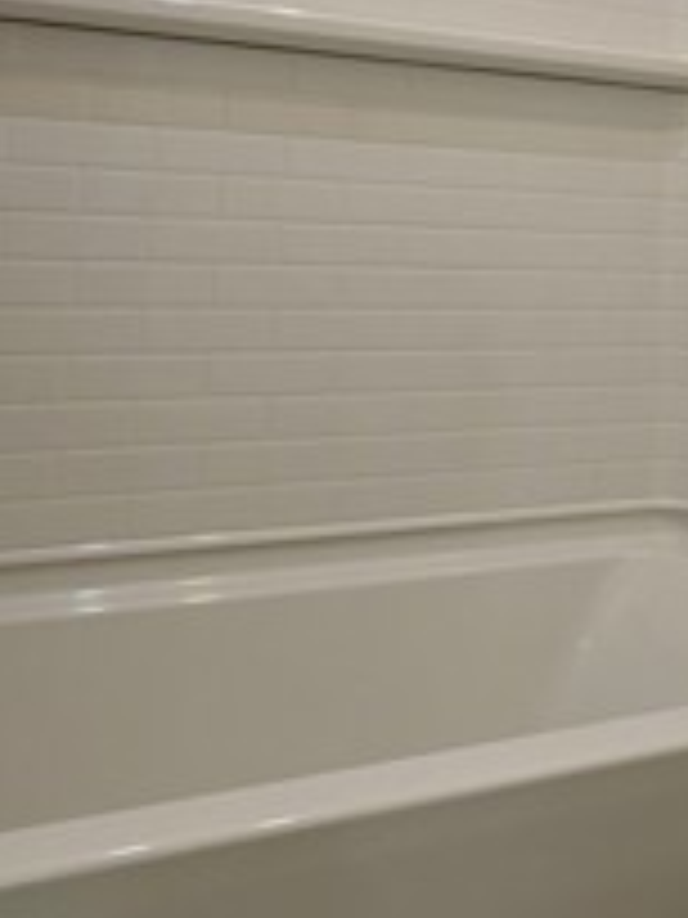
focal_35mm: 44
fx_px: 1166
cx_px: 643
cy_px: 126
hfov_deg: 31.1
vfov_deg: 40.3
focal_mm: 2.59
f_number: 2.2
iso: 100
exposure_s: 1/60
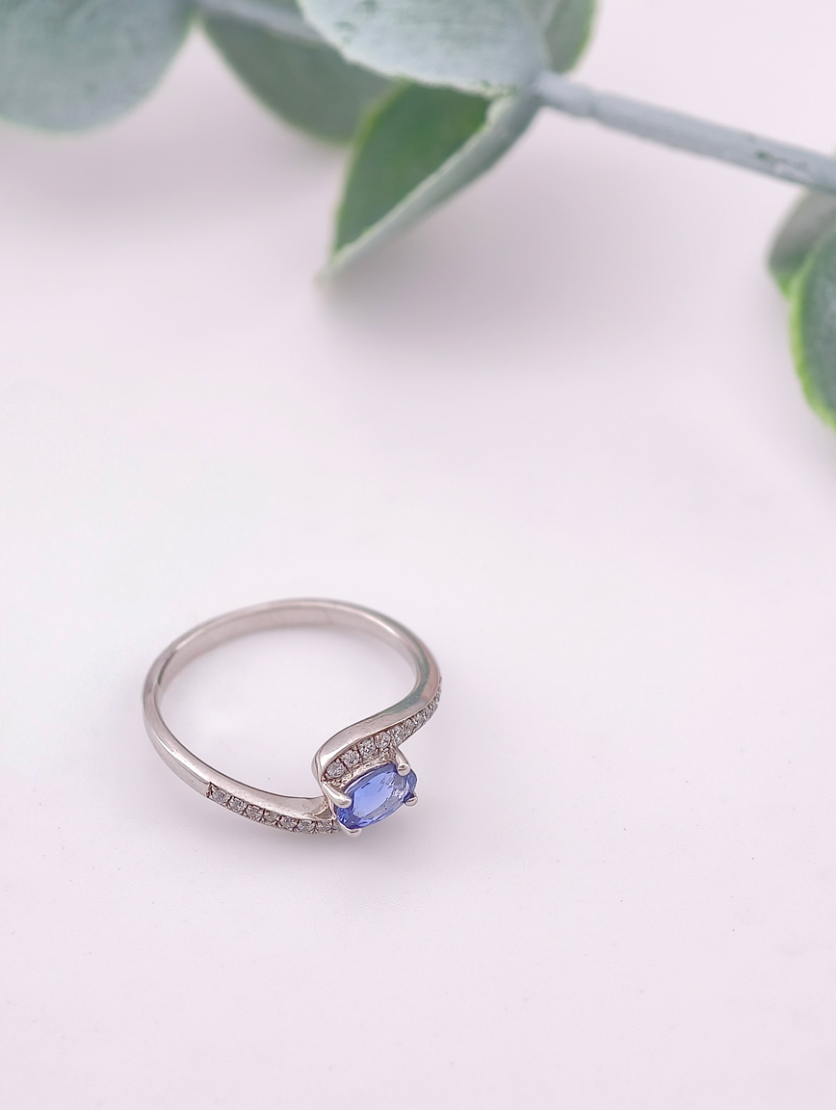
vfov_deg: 15.1
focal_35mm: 130
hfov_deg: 11.4
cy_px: 555
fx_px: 4176
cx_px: 418
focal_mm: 22.48
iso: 125
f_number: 2.67
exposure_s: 1/200
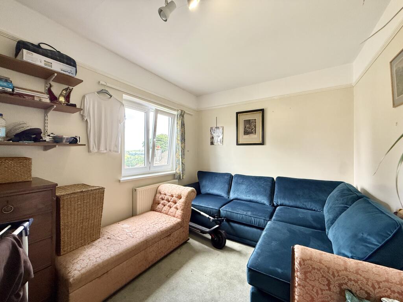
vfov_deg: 85.7
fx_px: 163
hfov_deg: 102.1
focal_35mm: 14
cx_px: 202
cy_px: 151
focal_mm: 2.22
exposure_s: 1/99
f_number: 2.2
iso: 320
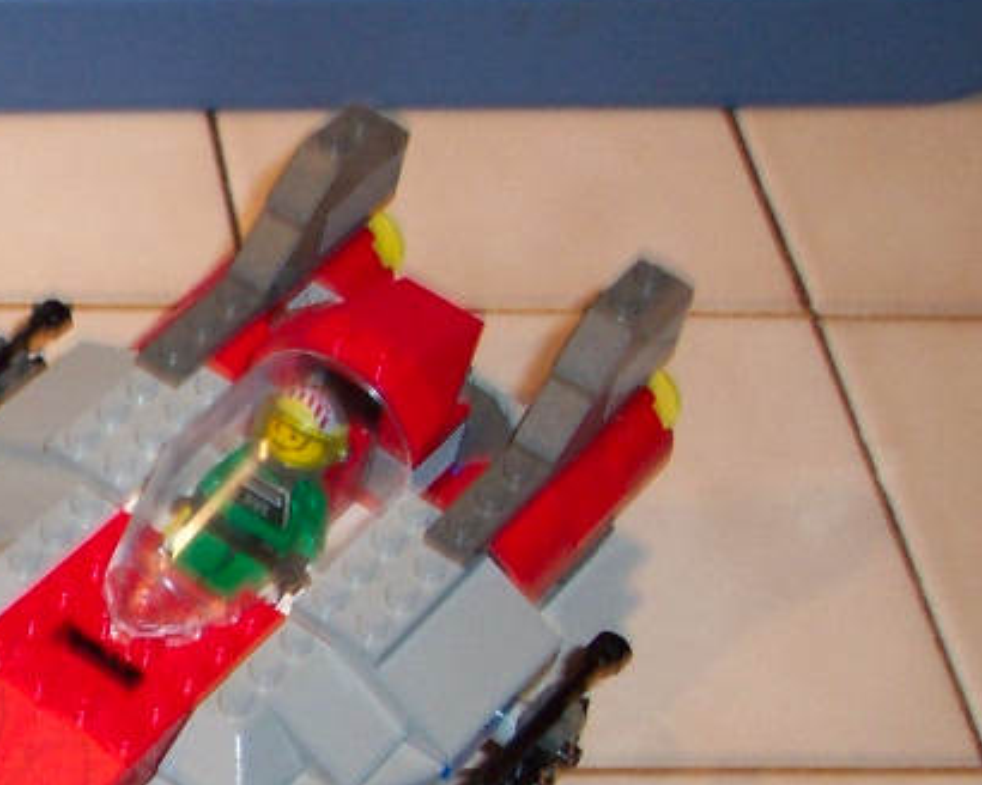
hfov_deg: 19.0
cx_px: -254
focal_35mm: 94
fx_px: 2732
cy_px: 653
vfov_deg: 16.2
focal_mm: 8
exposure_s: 1/30
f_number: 2.8
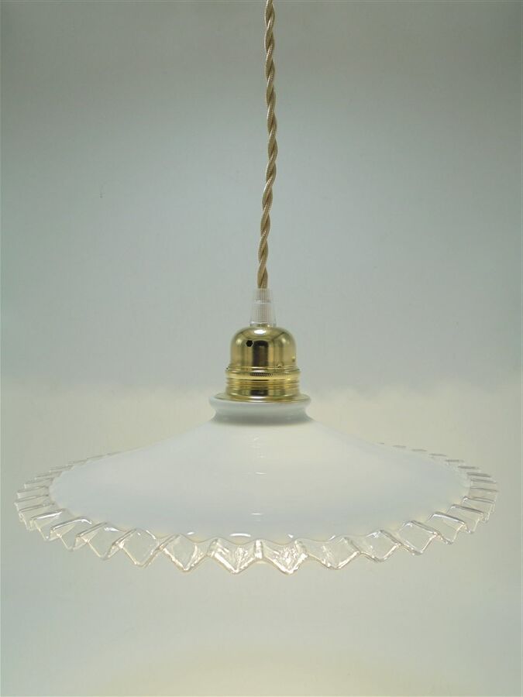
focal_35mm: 34
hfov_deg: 41.8
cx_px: 262
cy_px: 348
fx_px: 685
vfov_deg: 54.0
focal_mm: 6.1
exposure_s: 1/250
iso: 100
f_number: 4
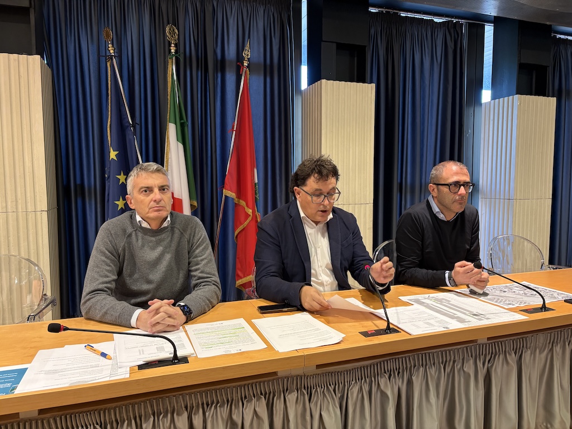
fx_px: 430
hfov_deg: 67.3
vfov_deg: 53.1
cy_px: 214
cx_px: 286
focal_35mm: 26
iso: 160
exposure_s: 1/50
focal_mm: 5.96
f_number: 1.6
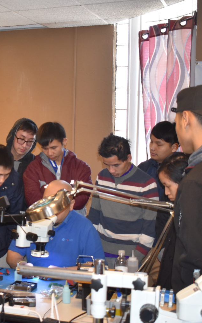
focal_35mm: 60
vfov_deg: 34.0
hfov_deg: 21.0
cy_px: 162
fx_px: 529
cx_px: 8
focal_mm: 26
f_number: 4
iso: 1000
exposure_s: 1/60
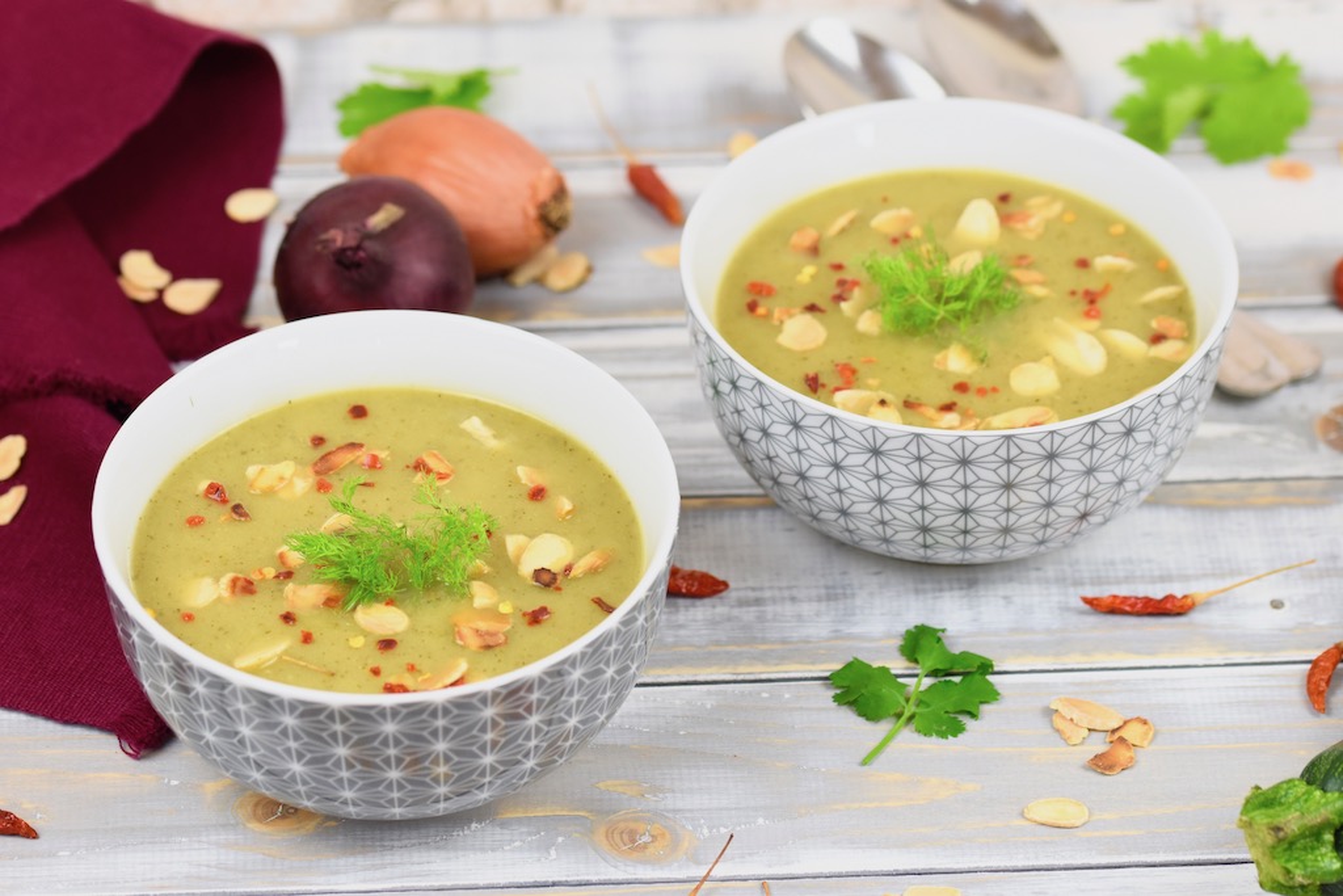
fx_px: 5876
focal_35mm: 158
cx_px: 672
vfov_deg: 8.7
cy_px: 448
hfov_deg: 13.0
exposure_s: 1/100
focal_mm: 105
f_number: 5
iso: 400
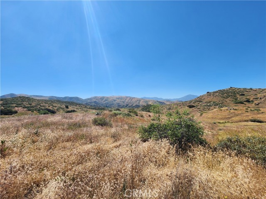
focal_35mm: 13
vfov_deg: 89.9
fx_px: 100
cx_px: 133
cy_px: 100
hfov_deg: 106.2
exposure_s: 1/2730
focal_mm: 2.2
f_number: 2.2
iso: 50
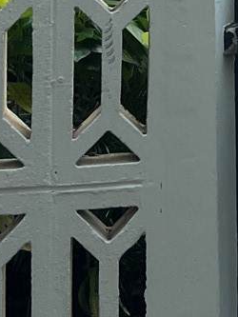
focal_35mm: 125
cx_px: 406
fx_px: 1145
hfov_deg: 11.2
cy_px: -140
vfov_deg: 14.8
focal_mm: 5.7
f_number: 1.5
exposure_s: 1/120
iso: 125
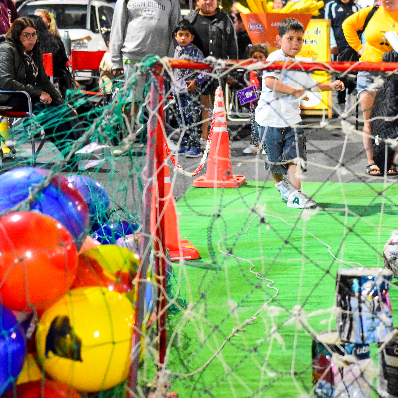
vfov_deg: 21.2
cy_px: 207
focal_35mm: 82
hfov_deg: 20.8
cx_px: 348
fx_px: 1064
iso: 5000
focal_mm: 35
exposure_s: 1/160
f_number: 1.8
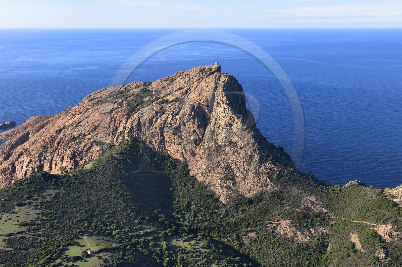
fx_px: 391
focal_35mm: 35
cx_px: 201
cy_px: 134
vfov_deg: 37.8
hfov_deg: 54.5
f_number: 7.1
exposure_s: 1/800
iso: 400
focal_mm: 35
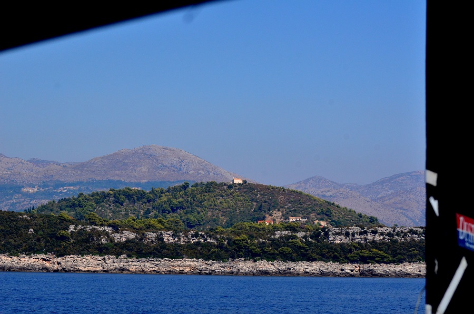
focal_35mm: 105
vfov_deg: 13.0
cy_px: 157
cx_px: 237
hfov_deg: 19.5
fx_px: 1380
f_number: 9
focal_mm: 70
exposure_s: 1/1600
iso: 640
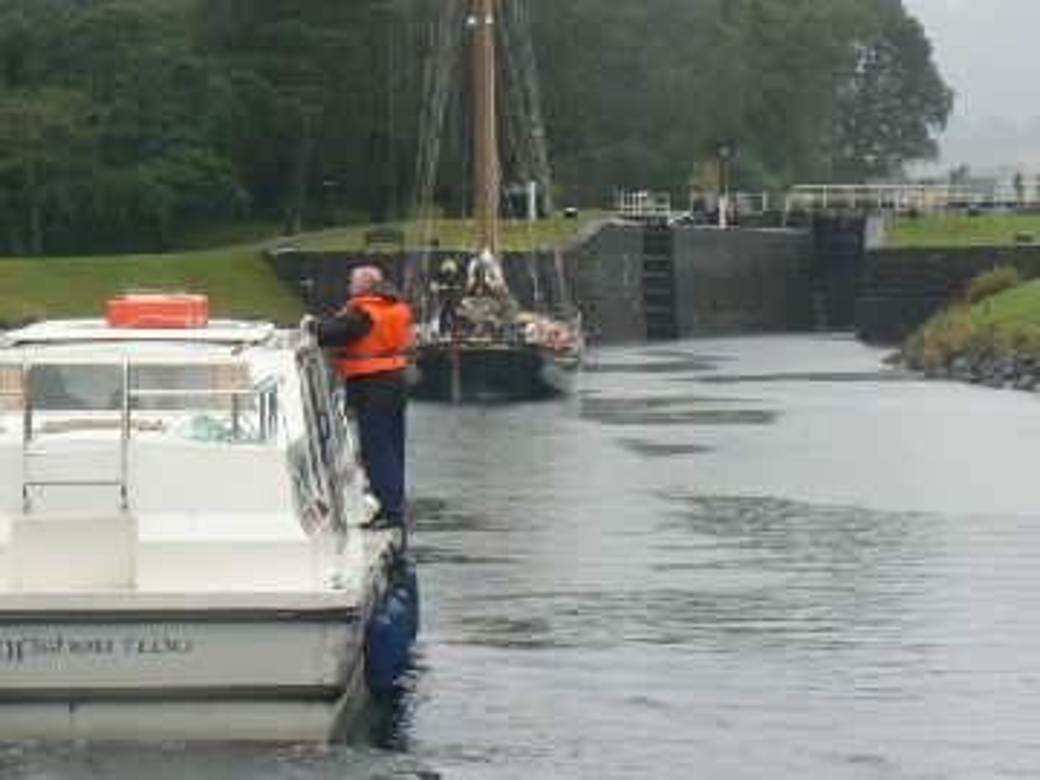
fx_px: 5588
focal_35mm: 186
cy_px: 390
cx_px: 520
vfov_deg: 8.0
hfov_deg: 10.6
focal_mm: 31
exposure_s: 1/100
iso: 80
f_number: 5.6
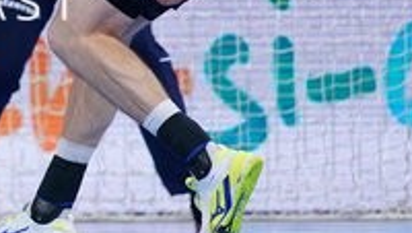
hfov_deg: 1.7
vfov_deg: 1.0
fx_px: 13725
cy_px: -40
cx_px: -258
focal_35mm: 1255
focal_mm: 300
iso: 1250
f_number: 2.8
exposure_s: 1/1000
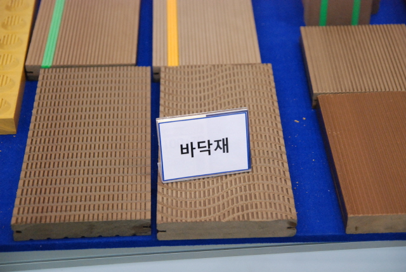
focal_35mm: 48
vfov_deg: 28.2
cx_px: 203
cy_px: 136
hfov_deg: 41.1
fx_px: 542
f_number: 2.8
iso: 1600
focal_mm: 32
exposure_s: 1/100
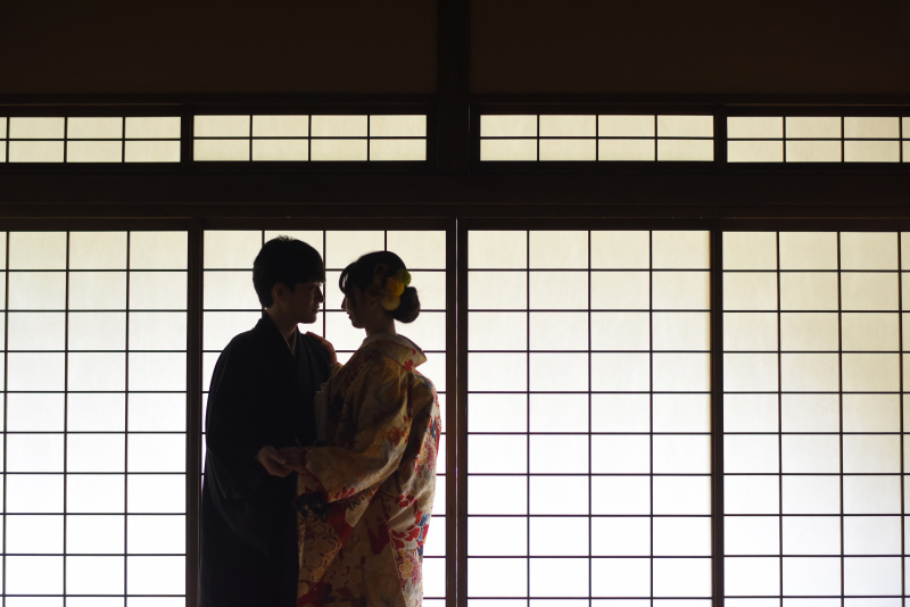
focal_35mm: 58
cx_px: 455
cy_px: 304
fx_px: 1467
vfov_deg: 23.4
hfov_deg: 34.5
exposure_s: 1/160
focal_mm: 58
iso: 800
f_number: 2.2
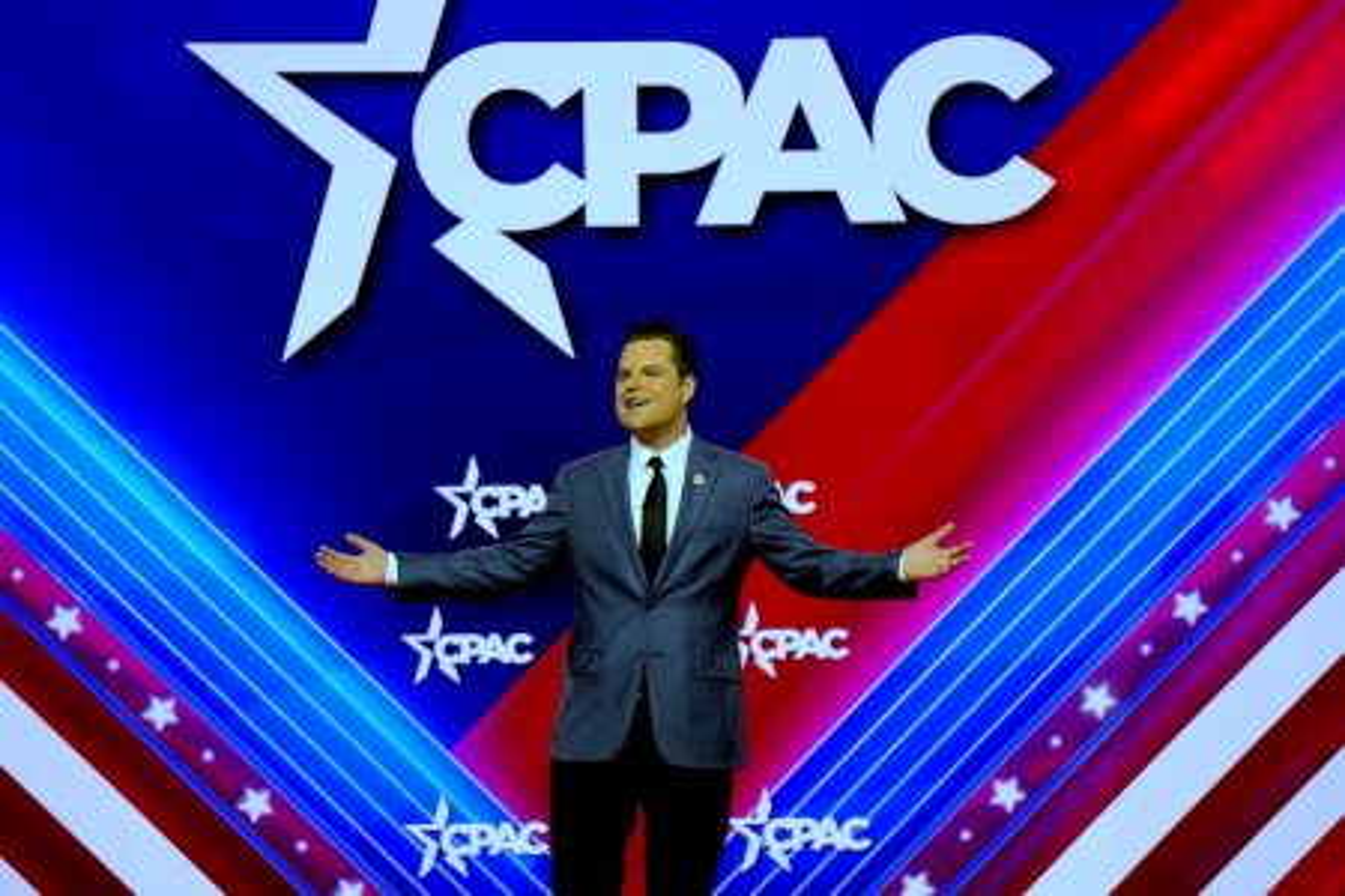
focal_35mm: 202
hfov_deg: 10.2
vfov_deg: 6.8
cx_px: 672
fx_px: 7565
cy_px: 448
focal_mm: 135
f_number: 5.6
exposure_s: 1/250
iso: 1250
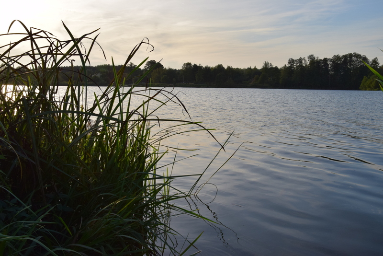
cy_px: 128
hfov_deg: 51.3
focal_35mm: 38
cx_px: 192
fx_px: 399
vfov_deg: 35.5
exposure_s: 1/500
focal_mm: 25
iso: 360
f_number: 11
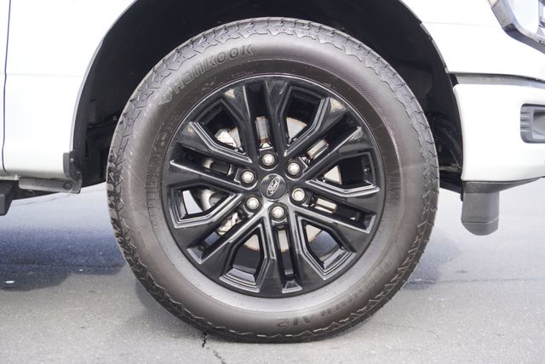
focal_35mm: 48
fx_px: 727
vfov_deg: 28.1
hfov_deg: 41.1
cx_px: 272
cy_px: 182
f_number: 5
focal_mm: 32
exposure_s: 1/60
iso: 125
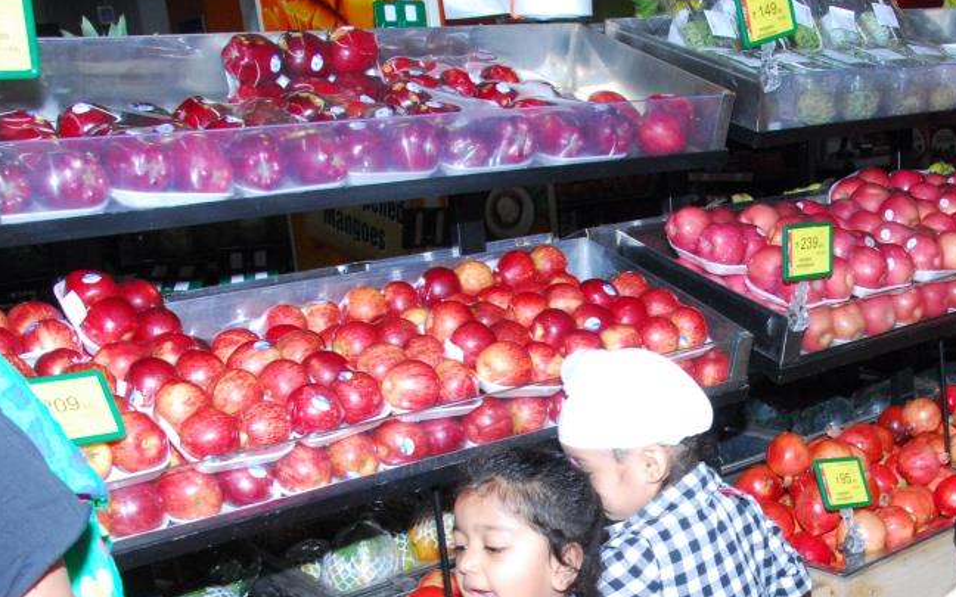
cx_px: 704
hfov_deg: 38.8
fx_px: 1324
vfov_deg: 24.9
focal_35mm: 51
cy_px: 492
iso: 1000
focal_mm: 21
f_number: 14
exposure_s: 1/125
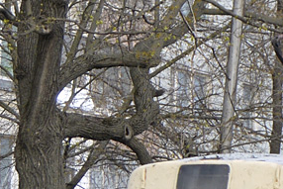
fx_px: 1683
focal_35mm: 214
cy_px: 182
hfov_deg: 9.4
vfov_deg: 6.4
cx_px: 405
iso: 100
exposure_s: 1/320
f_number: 4.5
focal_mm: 34
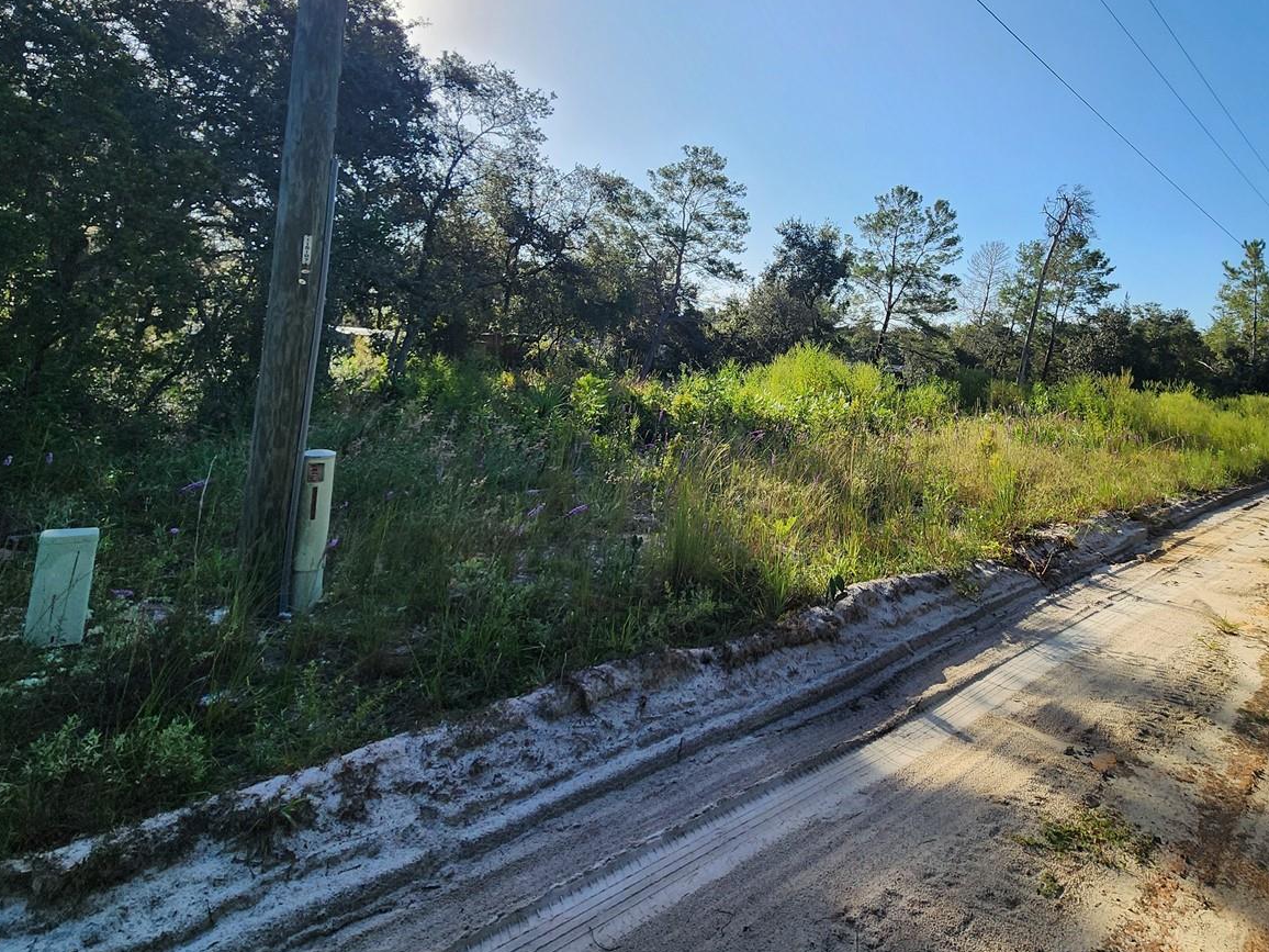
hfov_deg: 86.9
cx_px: 748
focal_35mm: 18
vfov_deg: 69.1
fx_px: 660
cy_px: 299
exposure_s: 1/2021
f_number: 2.2
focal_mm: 2.2
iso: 50
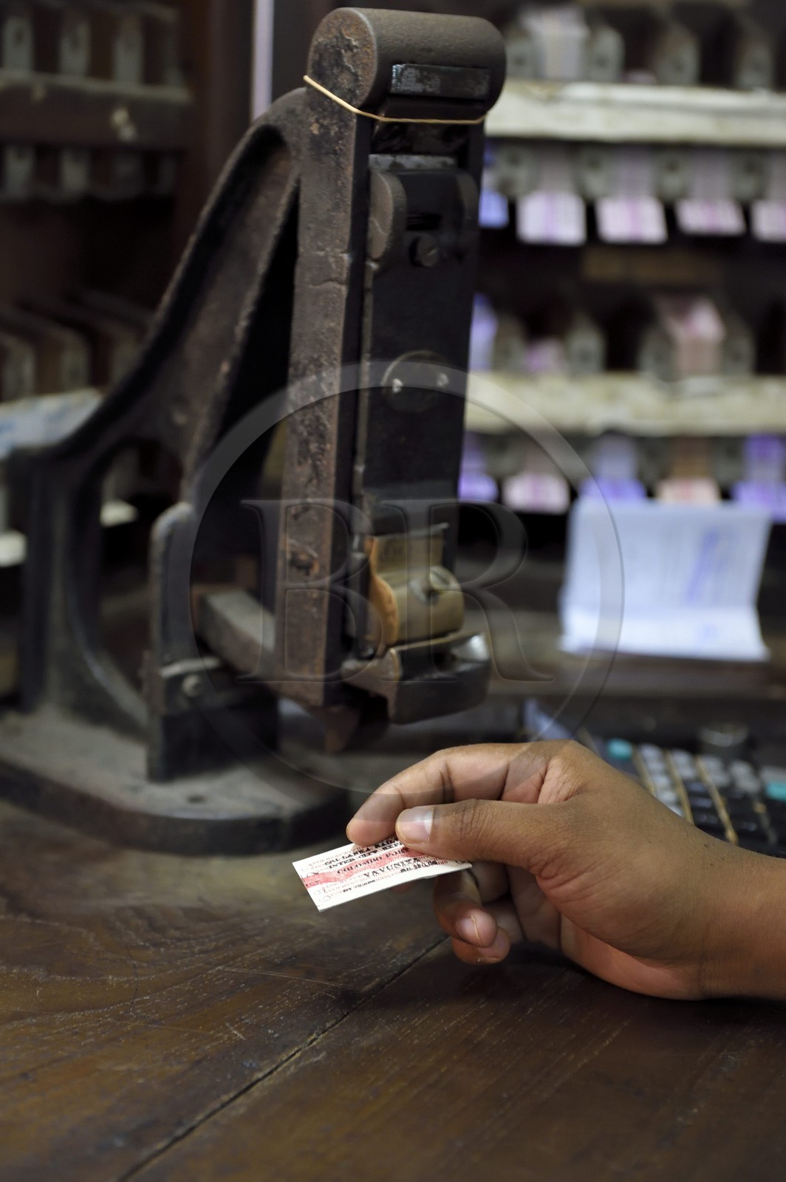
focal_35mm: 70
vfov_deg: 28.9
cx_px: 393
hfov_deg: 19.4
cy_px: 591
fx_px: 2296
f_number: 4
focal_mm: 70
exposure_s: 1/50
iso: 3200
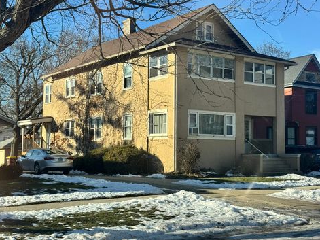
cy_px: 114
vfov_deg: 28.5
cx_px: 156
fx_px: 471
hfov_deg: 37.5
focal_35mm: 51
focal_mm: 6.76
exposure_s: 1/685
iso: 64
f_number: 1.78
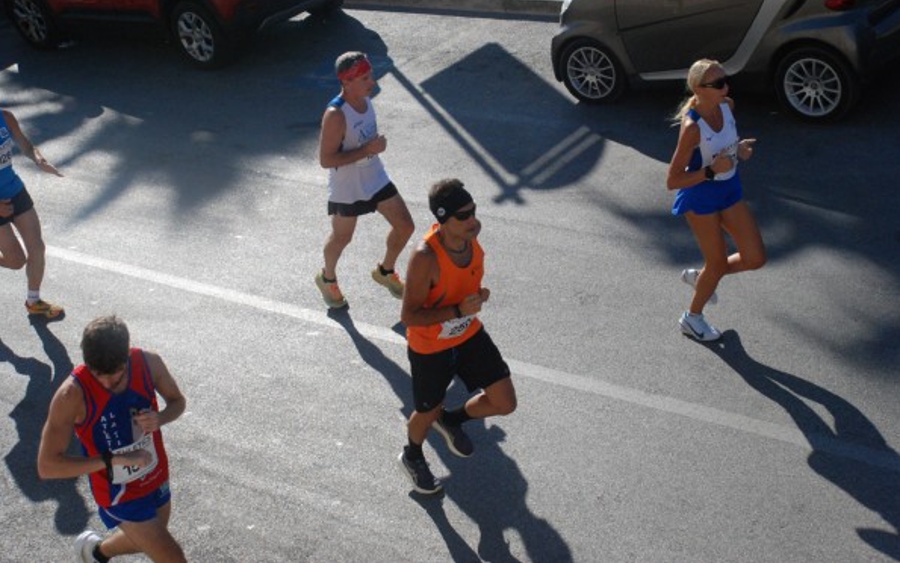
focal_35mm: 68
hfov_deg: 30.2
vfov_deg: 19.1
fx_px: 1668
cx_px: 452
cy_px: 260
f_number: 8
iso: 1000
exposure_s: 1/2000
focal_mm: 44
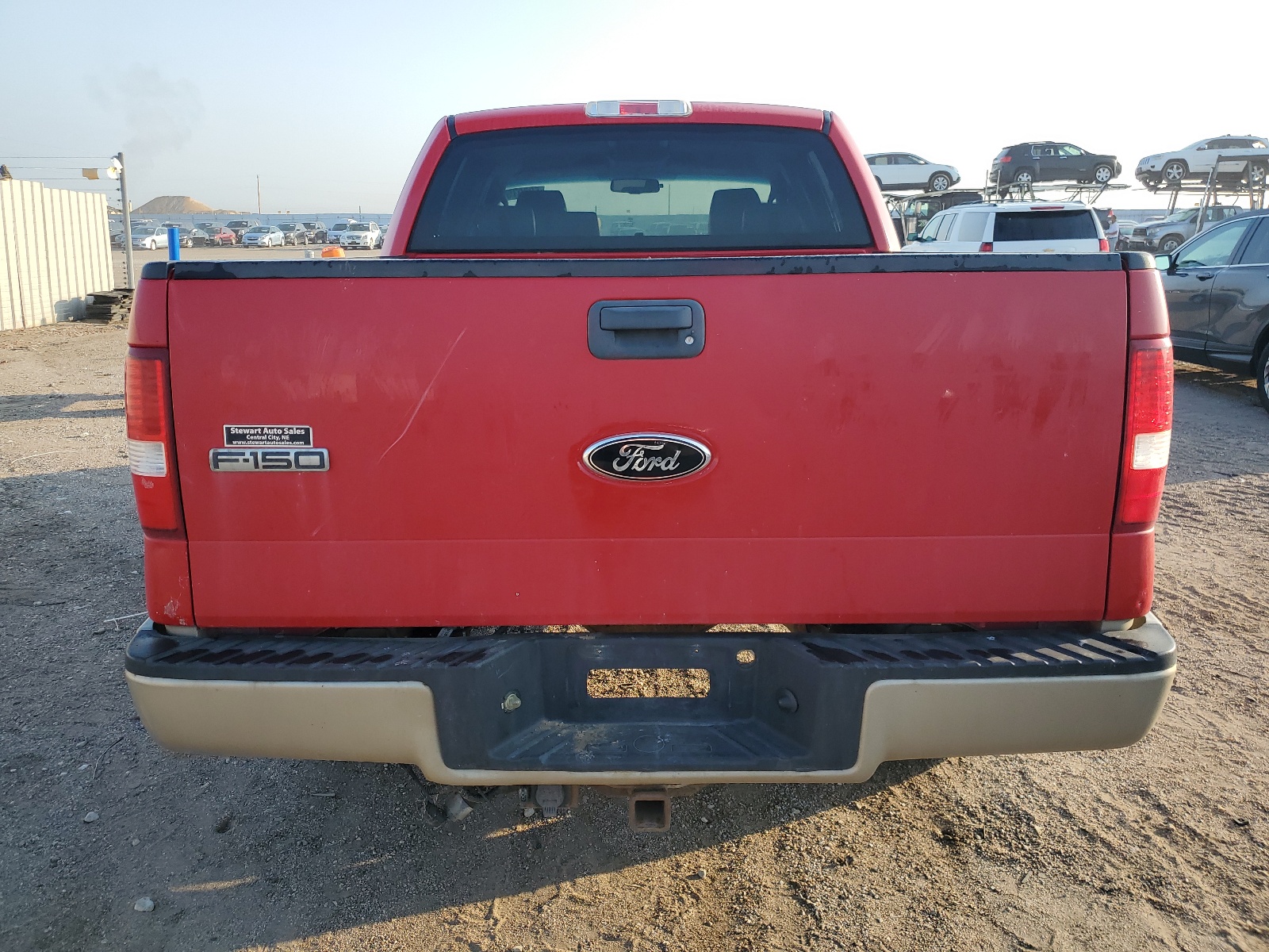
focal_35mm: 26
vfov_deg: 53.1
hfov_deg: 67.3
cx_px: 634
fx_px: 953
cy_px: 476
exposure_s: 1/1111
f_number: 1.5
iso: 50
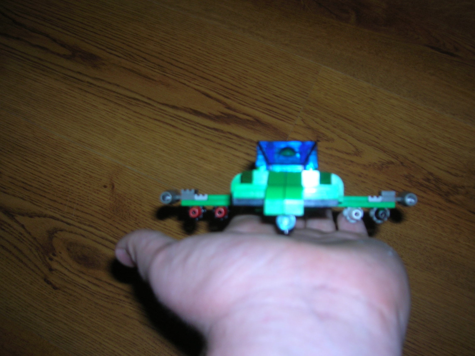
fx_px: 521
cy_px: 178
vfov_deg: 37.7
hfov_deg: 49.0
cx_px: 238
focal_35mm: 38
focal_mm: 6.4
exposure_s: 1/60.1
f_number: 3
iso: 50
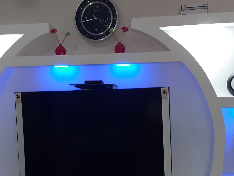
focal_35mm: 57
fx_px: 385
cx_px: 103
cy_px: 117
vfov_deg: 25.5
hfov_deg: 33.8
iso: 125
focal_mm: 3.6
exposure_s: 1/50
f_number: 1.9
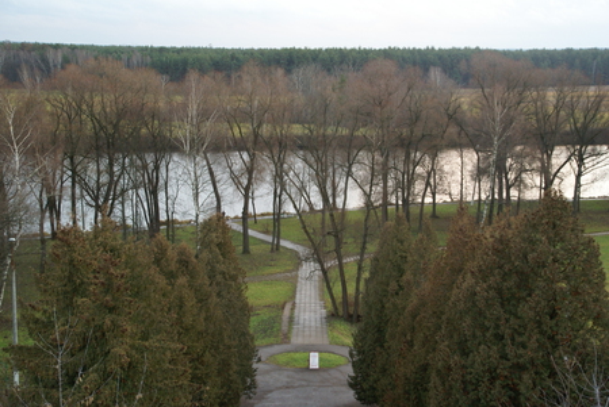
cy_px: 204
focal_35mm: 60
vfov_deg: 22.7
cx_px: 304
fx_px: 1016
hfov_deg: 33.4
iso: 320
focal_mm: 40
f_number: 4.5
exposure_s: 1/60
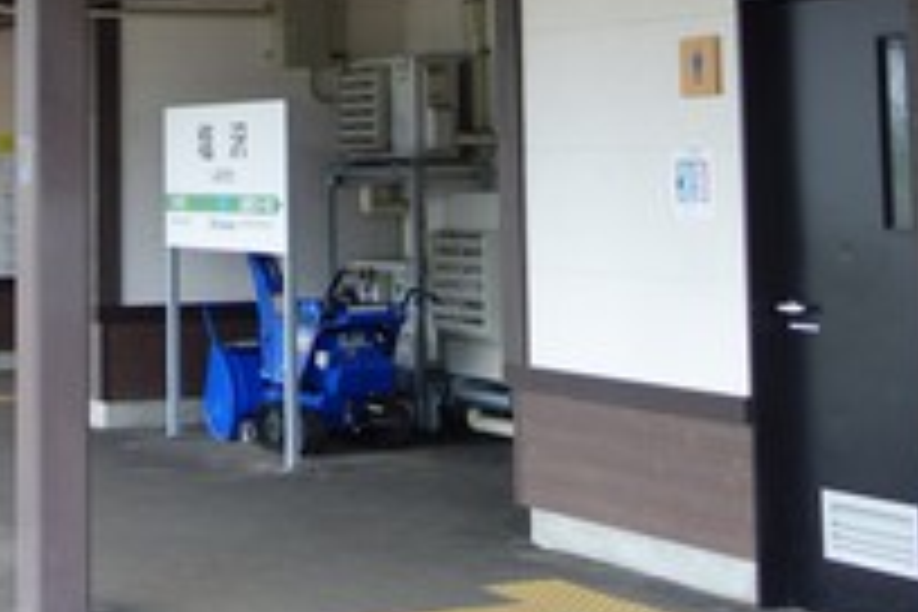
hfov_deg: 22.8
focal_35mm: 88
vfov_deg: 15.1
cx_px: 176
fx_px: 2244
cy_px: -70
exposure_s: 1/80
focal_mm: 10.4
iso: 125
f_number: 1.8
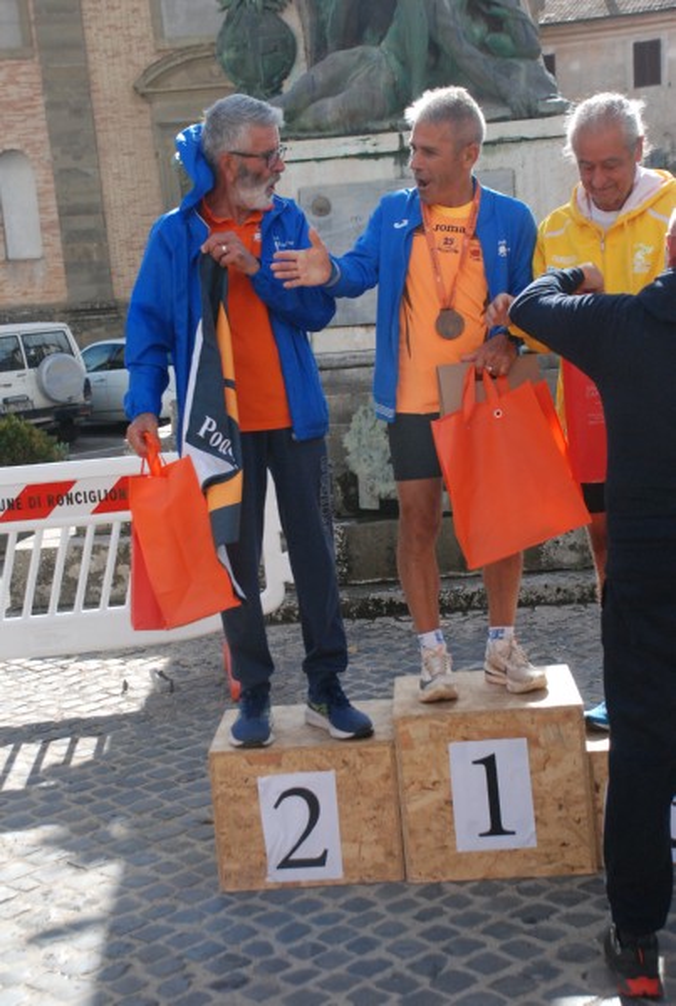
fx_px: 1471
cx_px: 338
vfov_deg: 37.8
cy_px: 503
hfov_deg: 25.9
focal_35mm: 52
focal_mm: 35
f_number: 5.6
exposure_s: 1/1600
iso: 1000
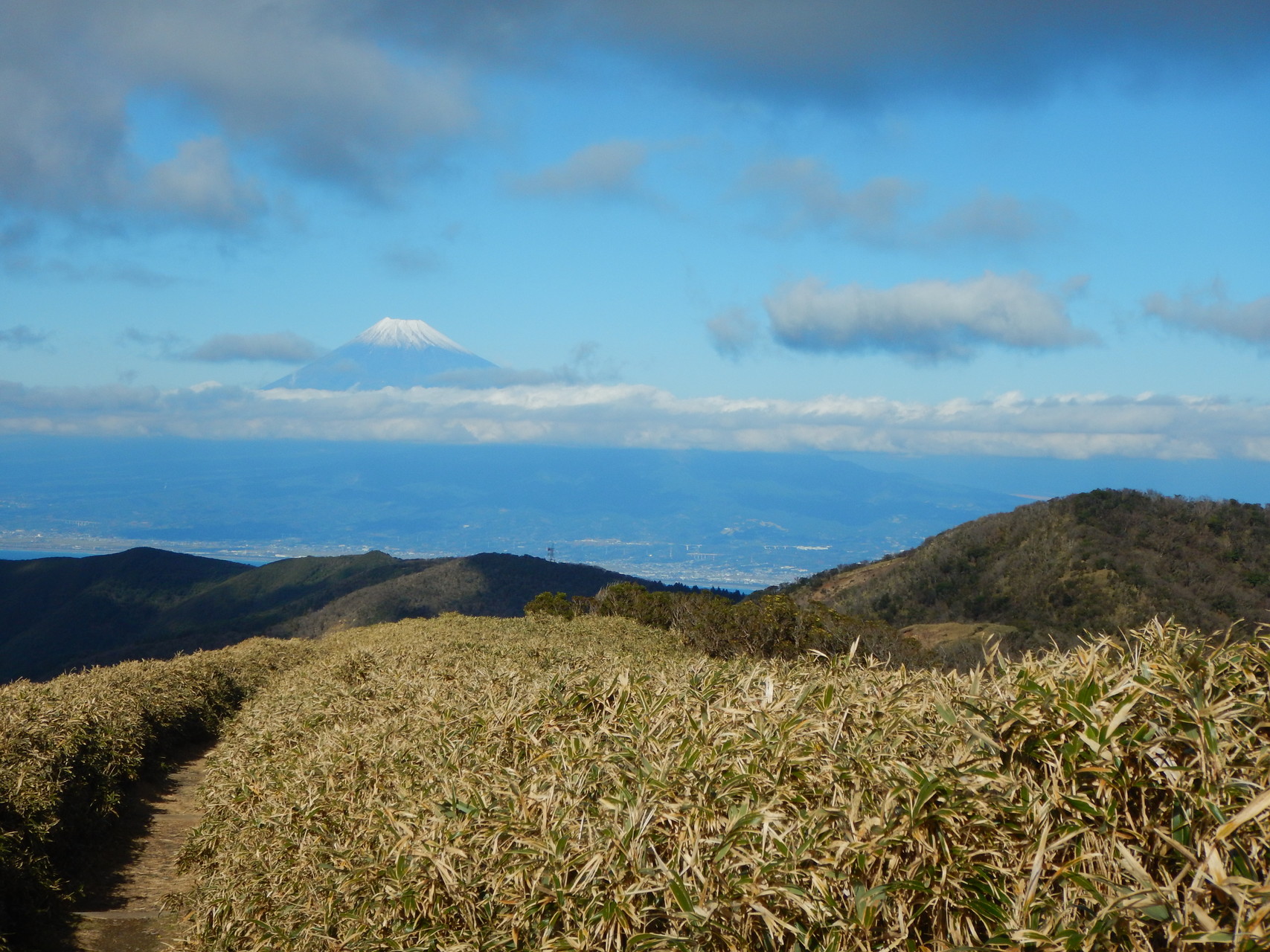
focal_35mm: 61
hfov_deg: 31.7
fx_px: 2238
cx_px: 635
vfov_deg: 24.0
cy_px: 476
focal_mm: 11
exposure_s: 1/400
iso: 125
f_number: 8.9
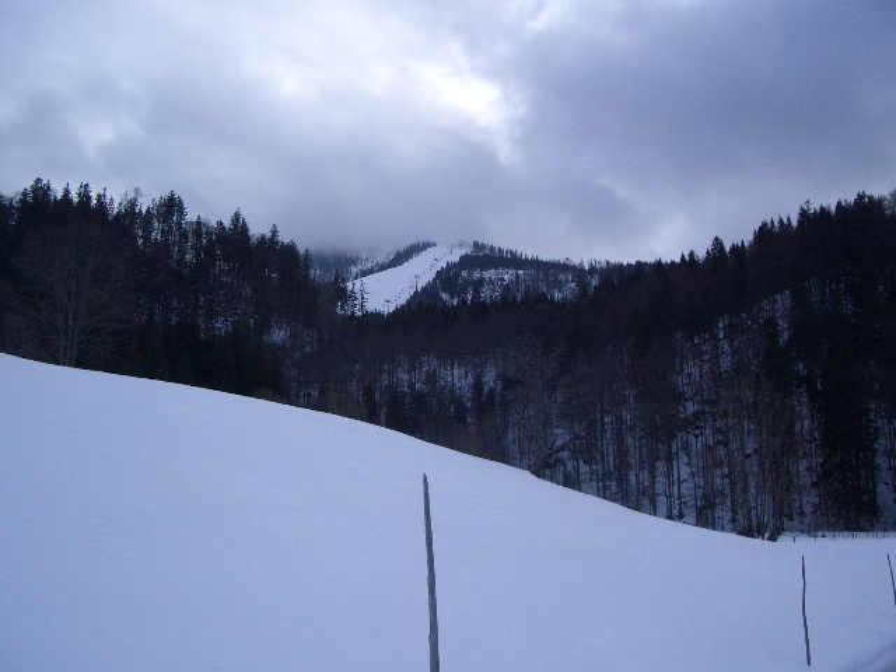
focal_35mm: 35
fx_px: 906
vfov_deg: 40.7
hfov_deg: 52.6
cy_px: 336
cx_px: 448
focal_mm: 5.8
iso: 50
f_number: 4.3
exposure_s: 1/400
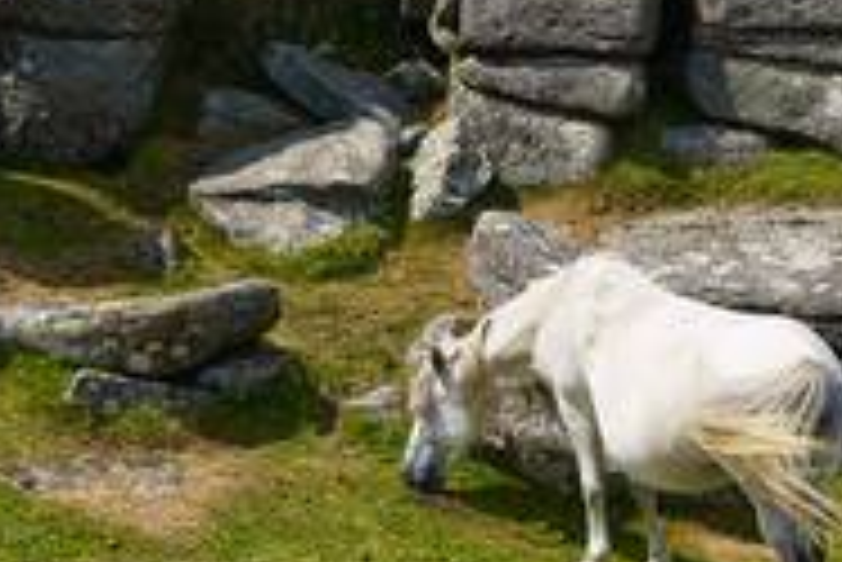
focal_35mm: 131
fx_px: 3066
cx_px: 306
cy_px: 76
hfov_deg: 15.6
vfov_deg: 10.4
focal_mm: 34
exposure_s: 1/100
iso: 100
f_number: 10
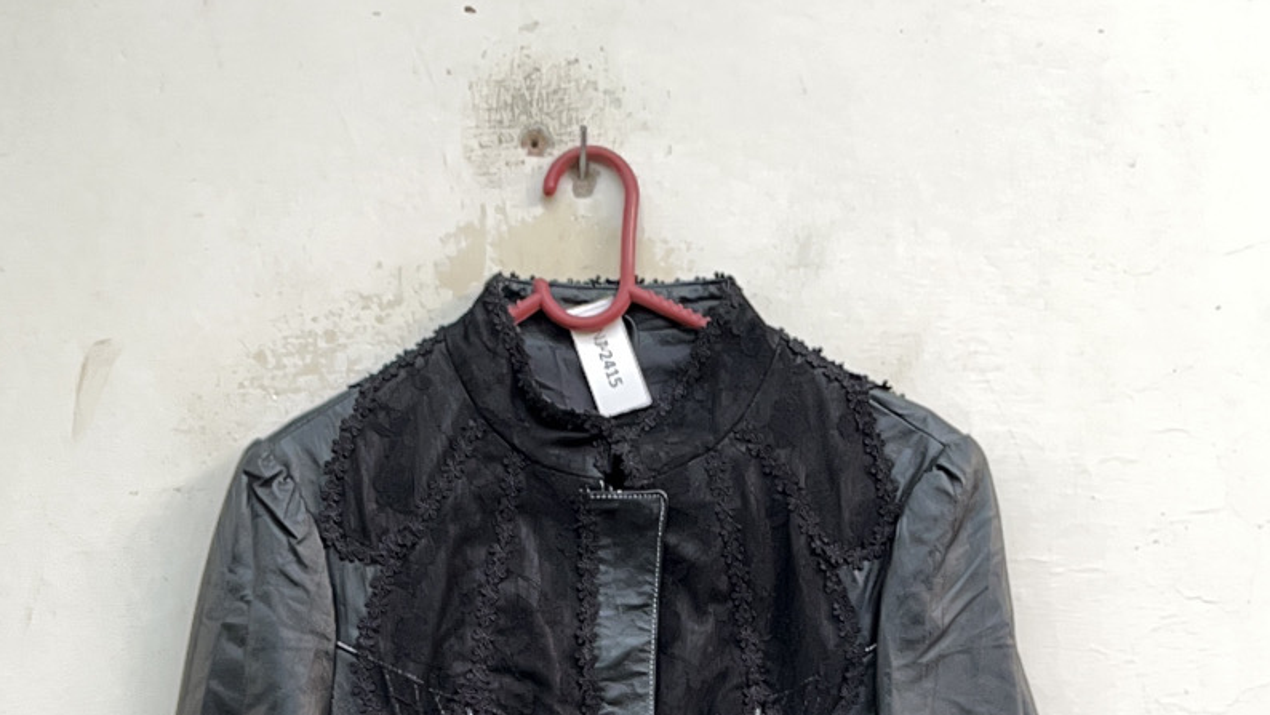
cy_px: 797
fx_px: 1347
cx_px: 629
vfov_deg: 27.1
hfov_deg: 50.5
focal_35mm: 40
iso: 80
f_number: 1.6
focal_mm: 5.1
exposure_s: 1/60
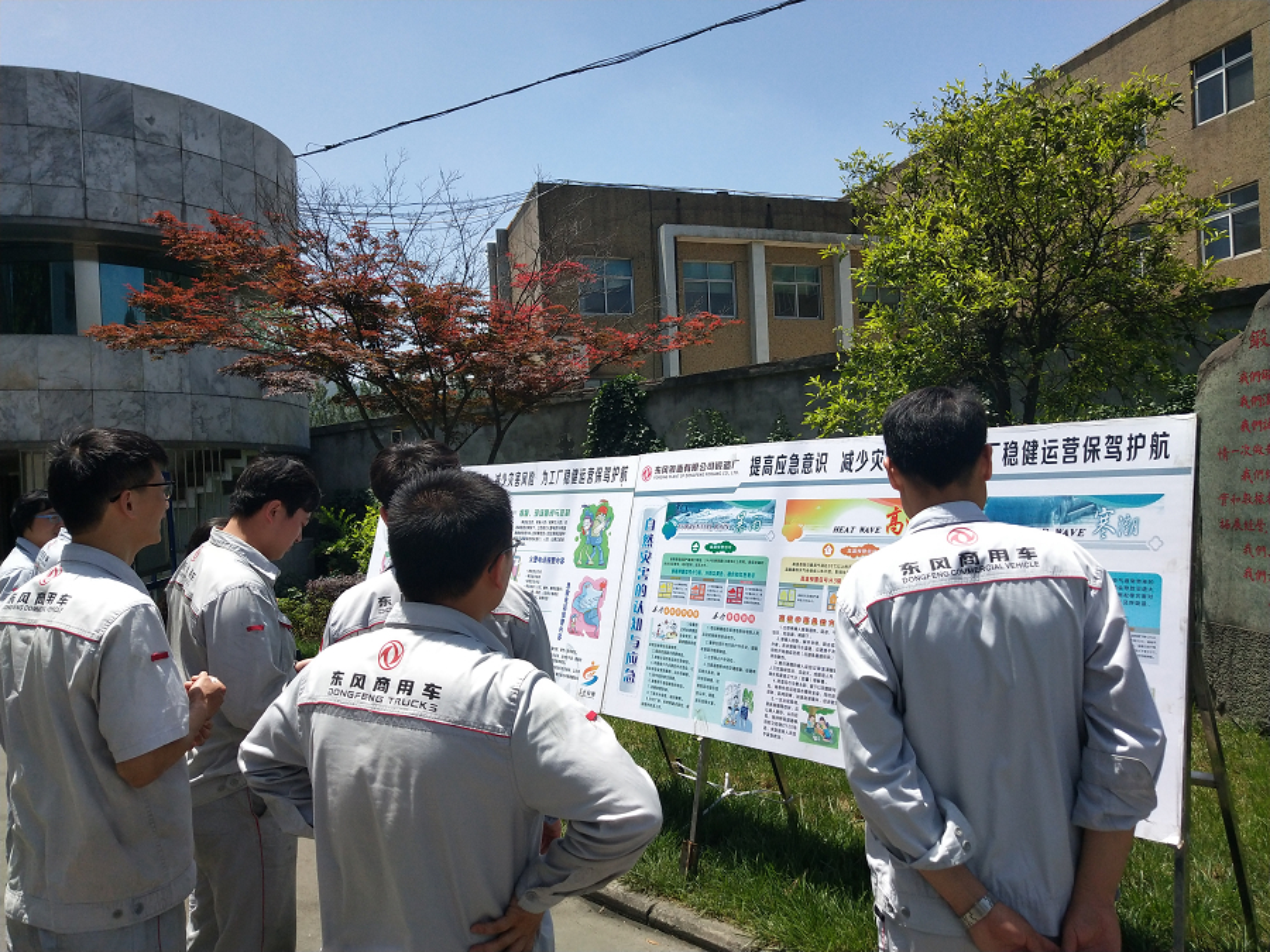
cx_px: 635
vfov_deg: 46.8
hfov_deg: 60.0
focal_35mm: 30
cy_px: 476
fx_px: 1101
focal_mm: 3.95
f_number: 1.8
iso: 50
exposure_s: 1/2593
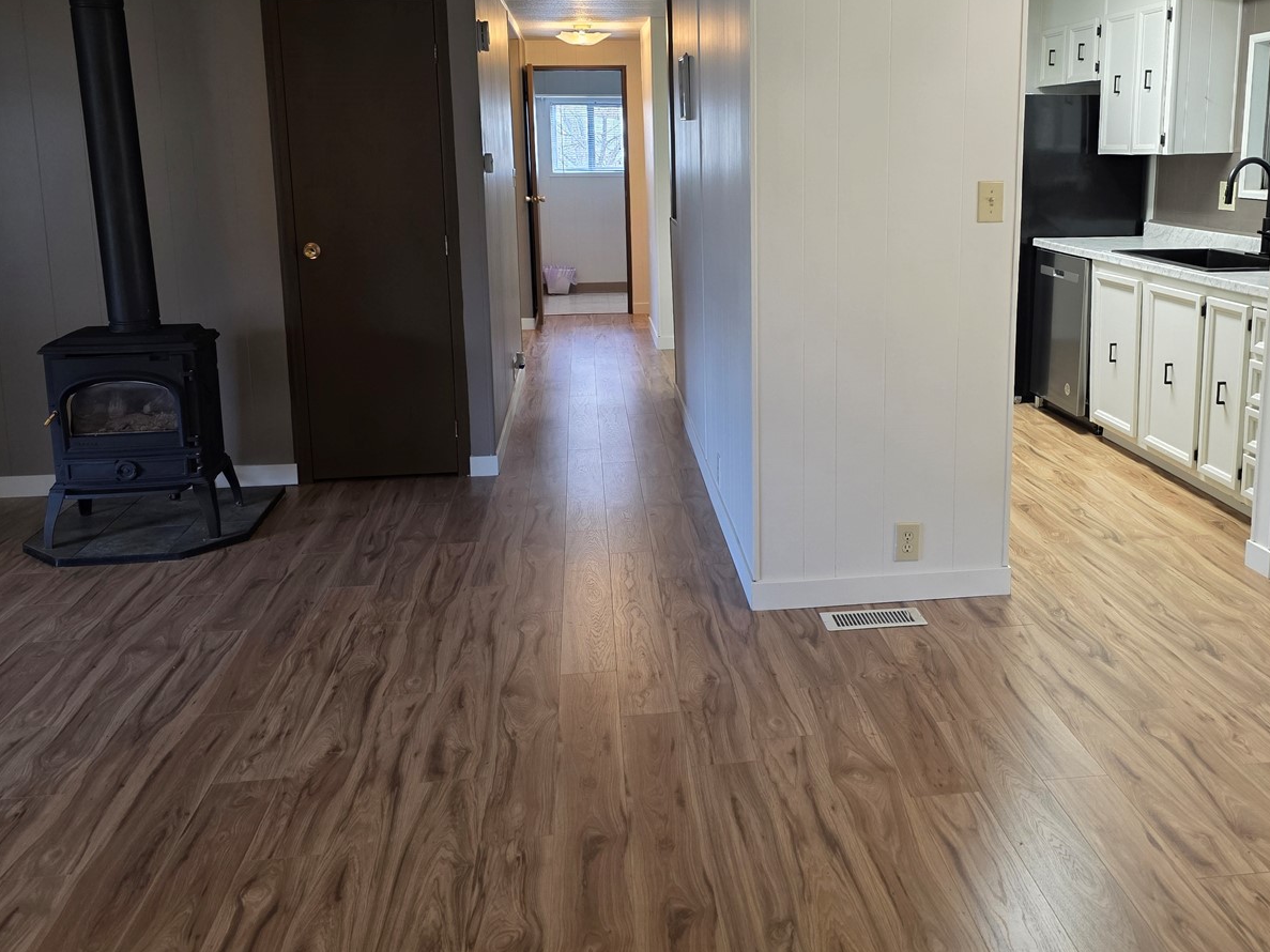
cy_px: 338
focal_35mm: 31
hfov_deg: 58.2
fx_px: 1137
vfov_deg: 44.9
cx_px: 713
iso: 250
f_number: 1.7
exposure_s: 1/120
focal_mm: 6.3
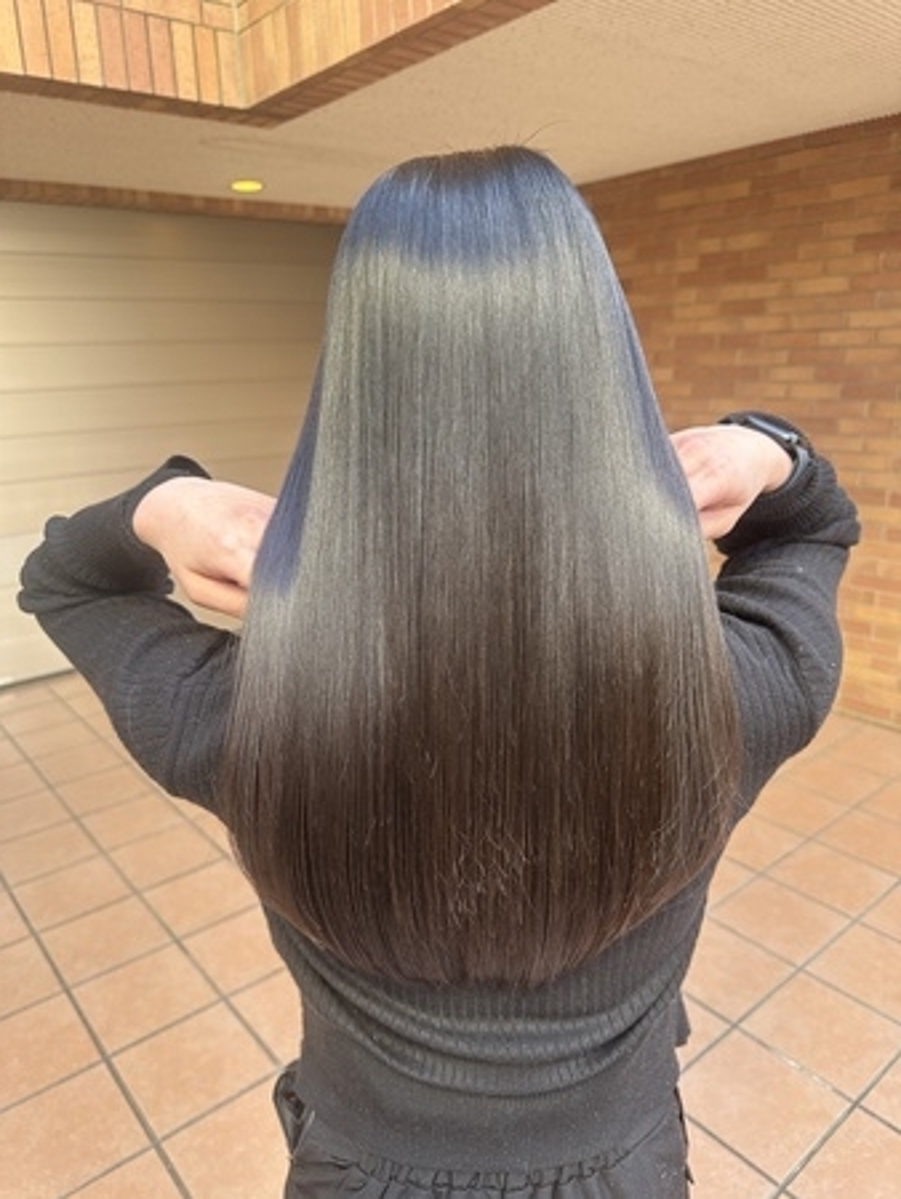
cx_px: 450
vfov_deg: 71.6
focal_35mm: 24
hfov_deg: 56.9
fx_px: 832
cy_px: 600
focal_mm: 6.86
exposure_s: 1/121
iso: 200
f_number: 1.78
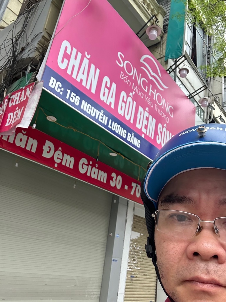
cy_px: 151
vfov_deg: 60.0
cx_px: 113
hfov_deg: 46.8
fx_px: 261
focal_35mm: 30
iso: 125
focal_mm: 2.69
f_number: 1.9
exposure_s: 1/60
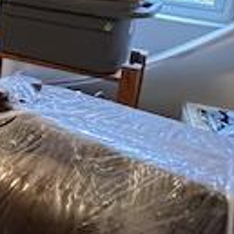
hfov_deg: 15.3
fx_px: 489
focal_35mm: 64
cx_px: -321
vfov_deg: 25.5
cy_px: -2
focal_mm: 1.57
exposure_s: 1/60
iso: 640
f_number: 1.8
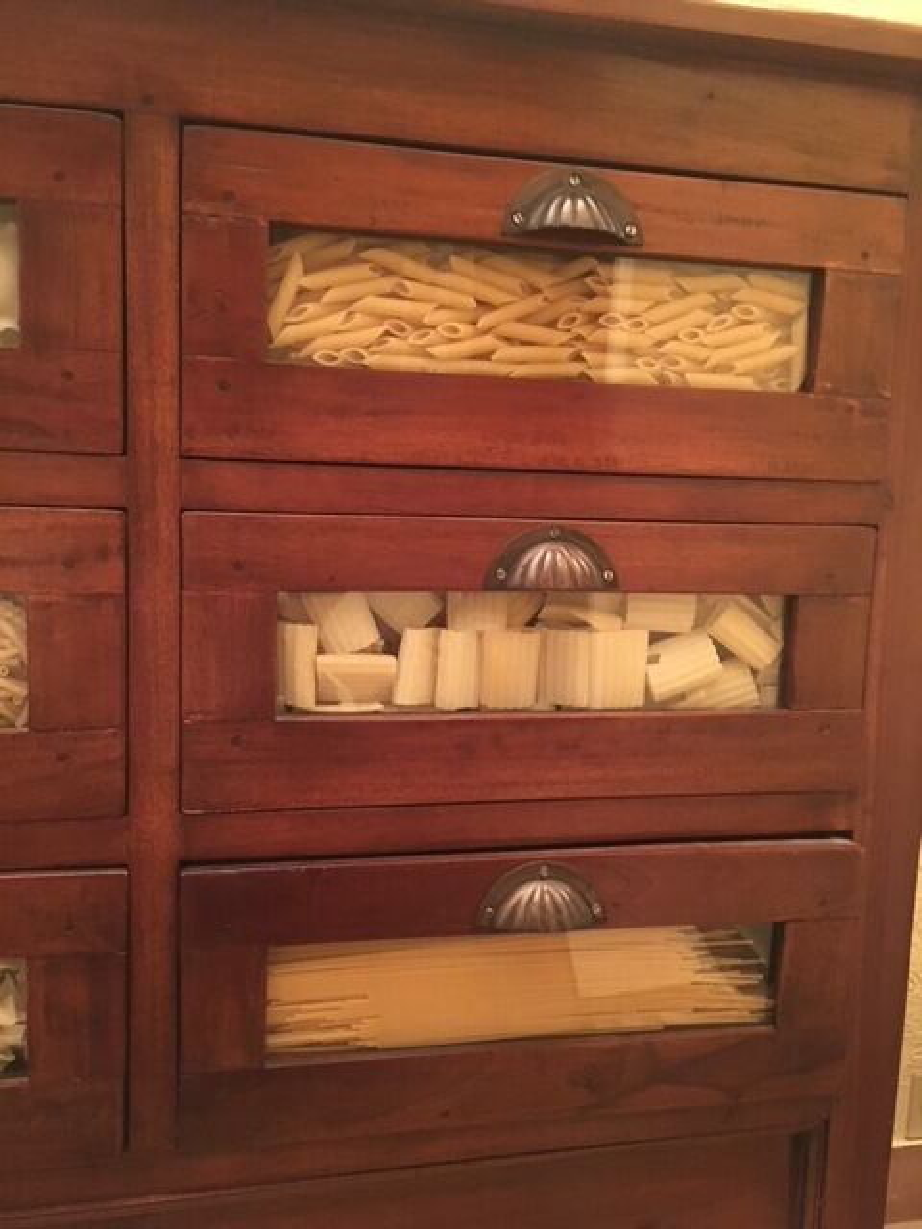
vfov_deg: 61.7
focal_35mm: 29
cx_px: 461
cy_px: 614
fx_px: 1030
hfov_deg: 48.2
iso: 320
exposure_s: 1/17
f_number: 2.2
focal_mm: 4.15
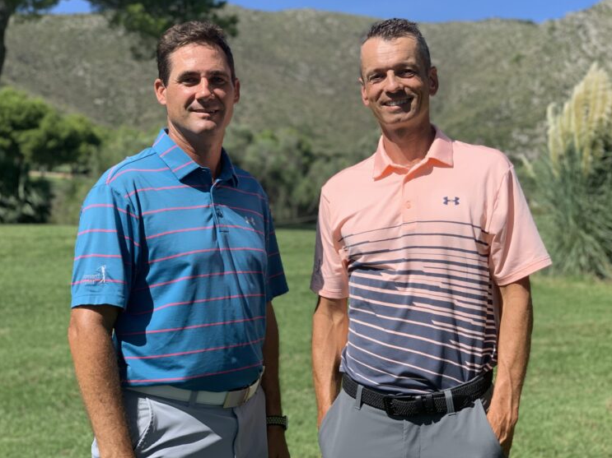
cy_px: 219
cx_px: 315
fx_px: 990
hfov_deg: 34.4
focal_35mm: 56
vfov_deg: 26.1
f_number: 2.4
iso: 16
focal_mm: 6
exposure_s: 1/940
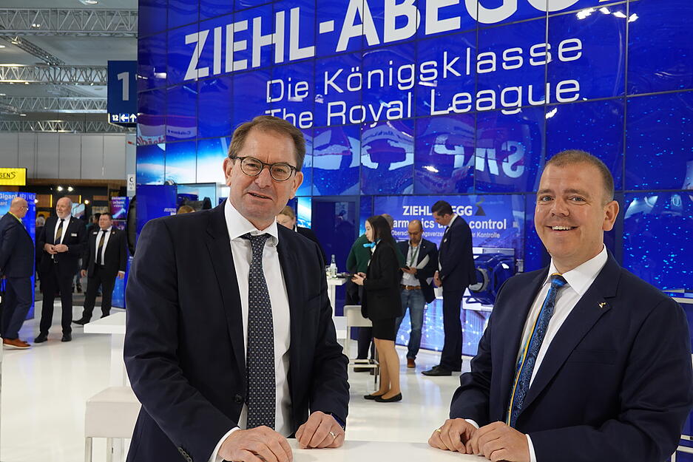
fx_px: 886
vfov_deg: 29.3
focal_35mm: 46
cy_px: 231
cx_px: 346
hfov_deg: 42.7
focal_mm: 16.86
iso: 400
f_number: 4
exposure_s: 1/60
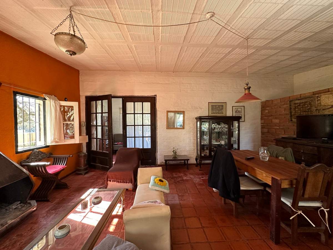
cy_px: 125
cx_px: 166
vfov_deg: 85.7
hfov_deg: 102.1
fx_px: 135
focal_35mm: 14
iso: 320
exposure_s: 1/63
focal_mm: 2.22
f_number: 2.2
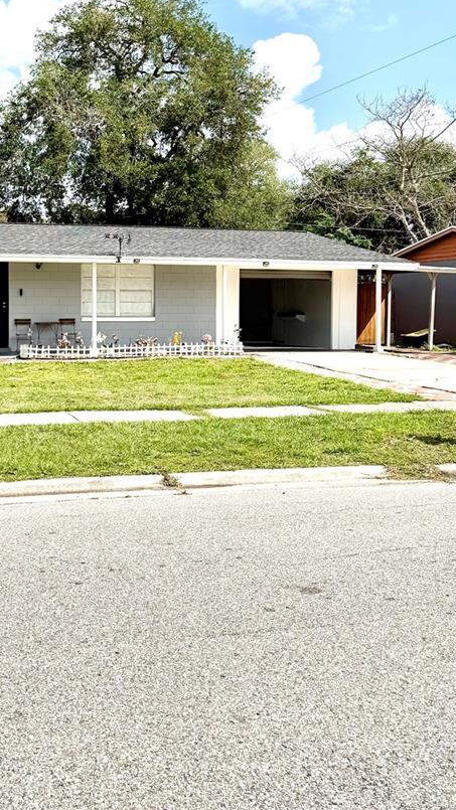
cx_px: 99
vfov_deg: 51.3
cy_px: 328
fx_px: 838
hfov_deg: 29.8
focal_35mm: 39
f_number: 1.78
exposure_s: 1/8130
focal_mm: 6.76
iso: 80
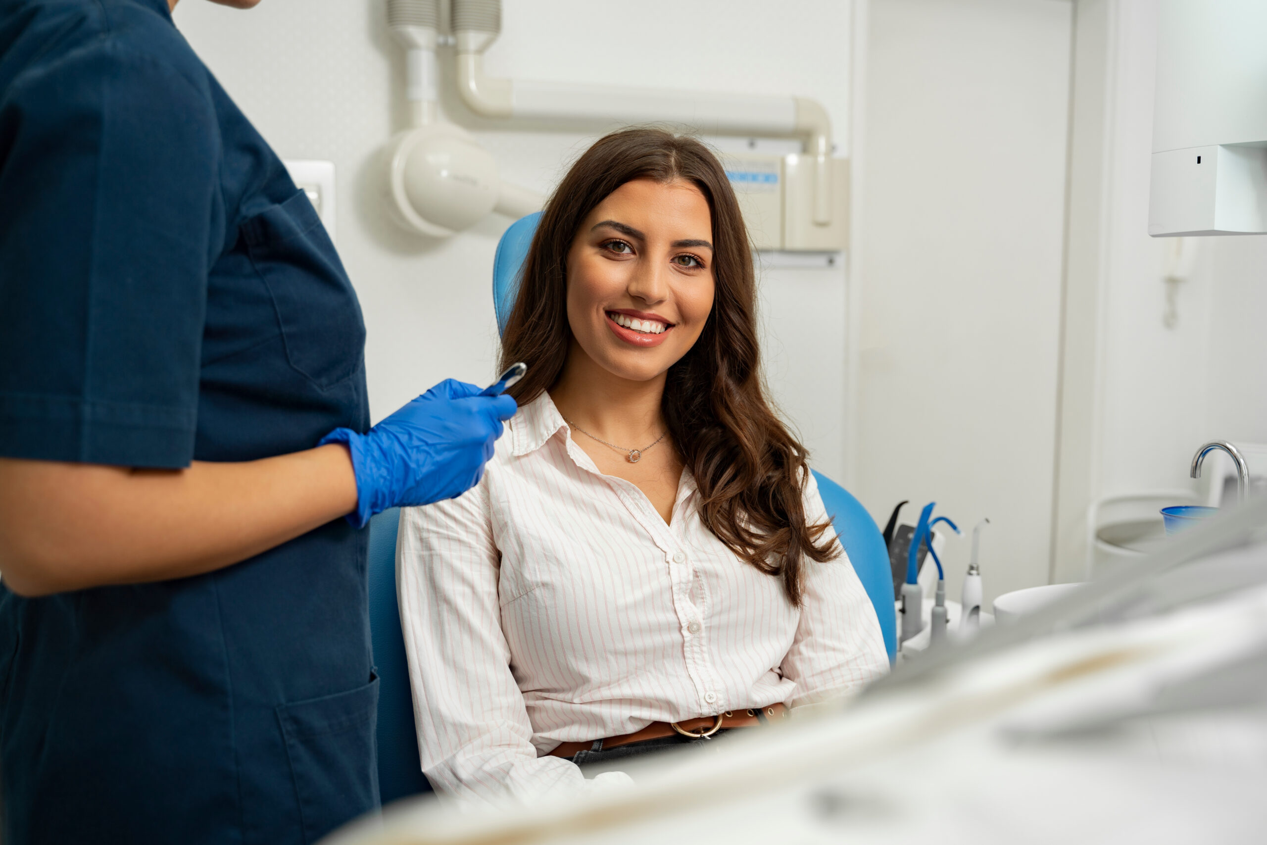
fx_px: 1232
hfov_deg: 54.4
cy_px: 422
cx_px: 634
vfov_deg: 37.9
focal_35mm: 35
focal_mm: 35
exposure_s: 1/100
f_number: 3.5
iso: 100
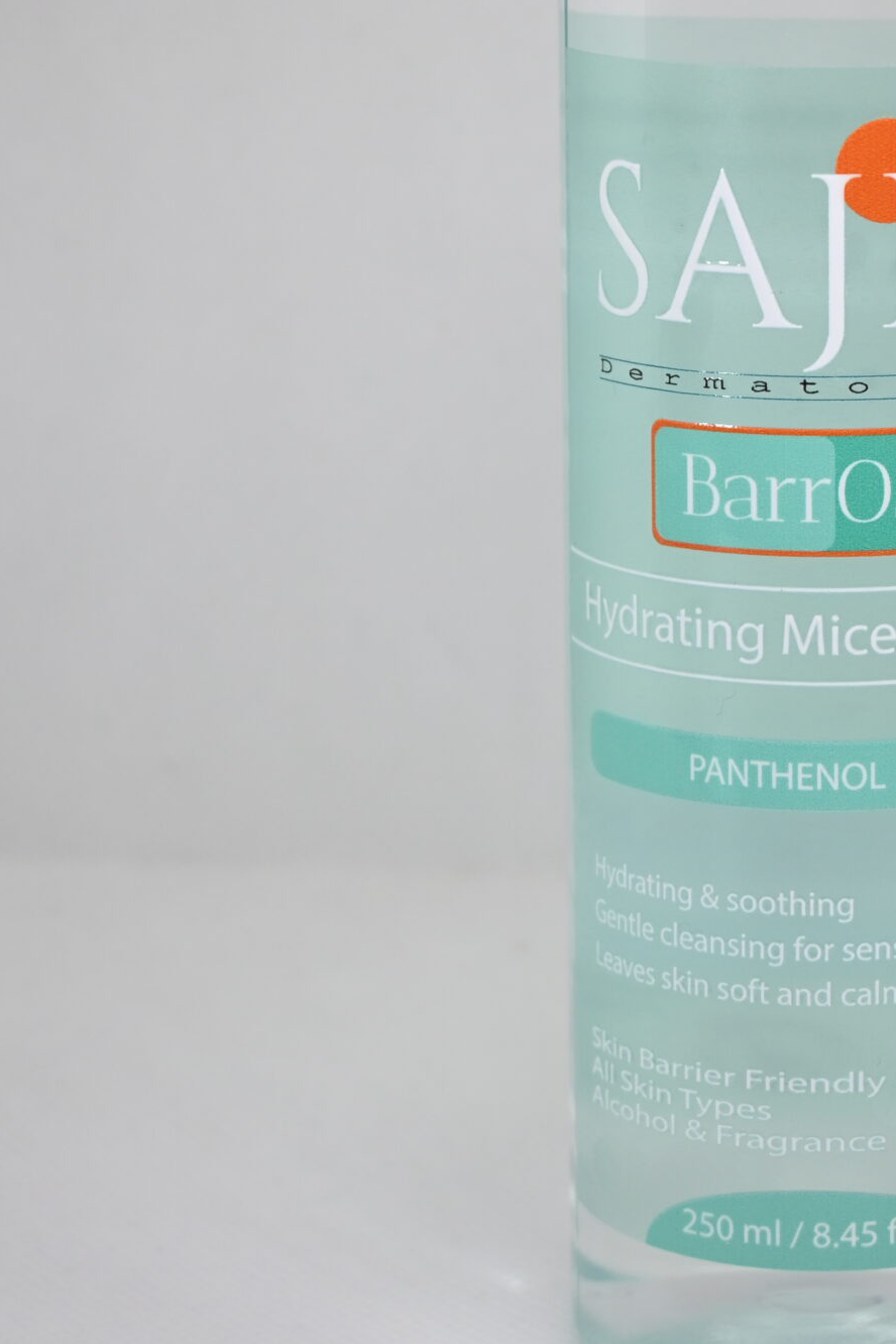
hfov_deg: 13.8
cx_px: 835
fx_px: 3658
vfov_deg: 20.7
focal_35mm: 98
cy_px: 450
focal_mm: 34
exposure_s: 1/100
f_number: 5
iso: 250
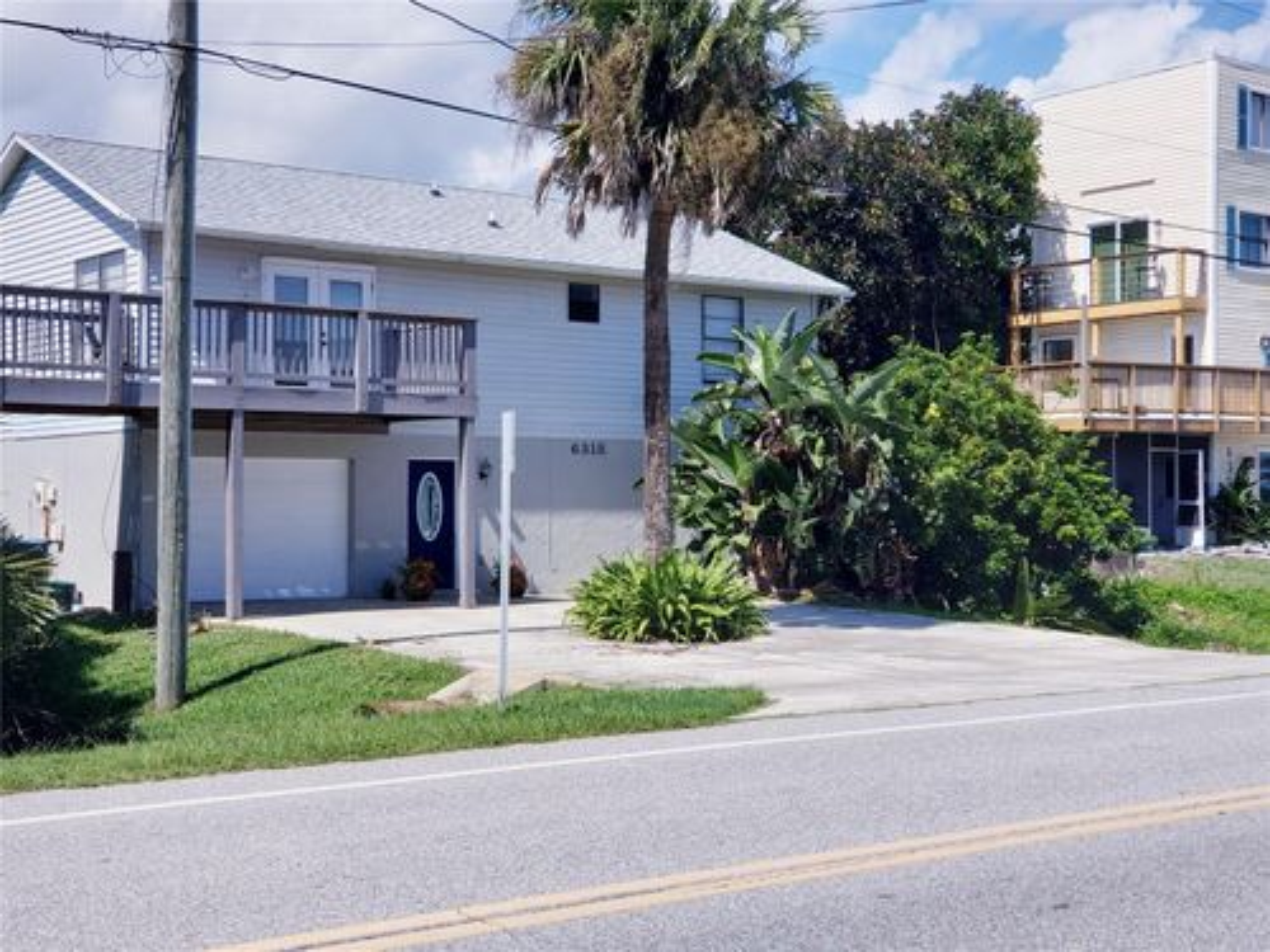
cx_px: 635
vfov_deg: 28.0
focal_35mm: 52
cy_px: 476
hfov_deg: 36.8
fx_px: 1908
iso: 32
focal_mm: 6
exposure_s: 1/1154
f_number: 2.4
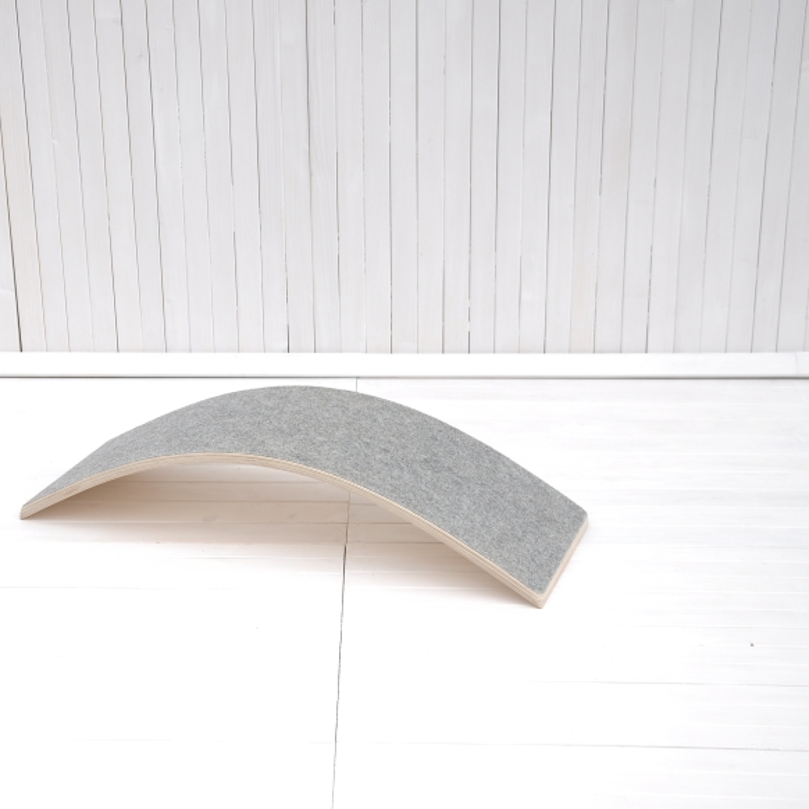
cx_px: 311
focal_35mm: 63
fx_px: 1666
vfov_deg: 27.3
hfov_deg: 27.2
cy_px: 396
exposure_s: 1/200
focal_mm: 32
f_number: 5.6
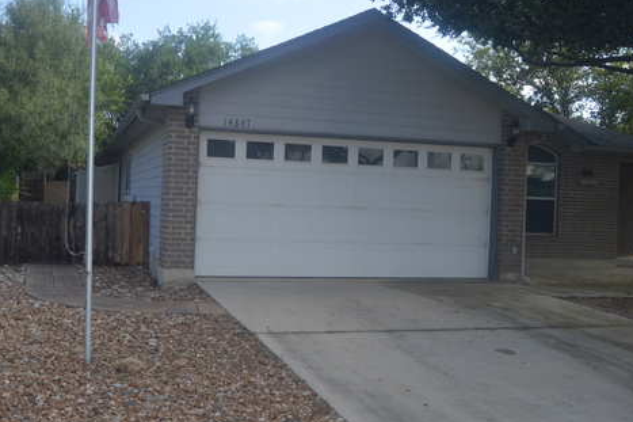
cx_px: 237
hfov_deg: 51.4
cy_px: 195
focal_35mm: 37
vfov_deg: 35.9
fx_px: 650
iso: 100
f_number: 5
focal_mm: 18
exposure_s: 1/200
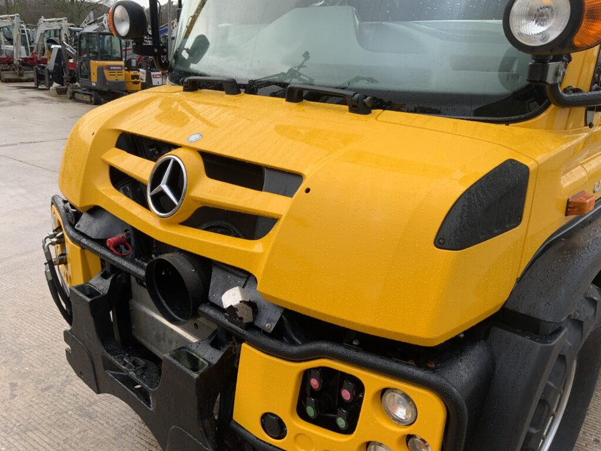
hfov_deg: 61.7
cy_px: 226
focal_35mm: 29
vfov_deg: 48.2
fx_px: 503
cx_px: 300
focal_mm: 3
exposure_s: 1/122
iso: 25
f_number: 1.8
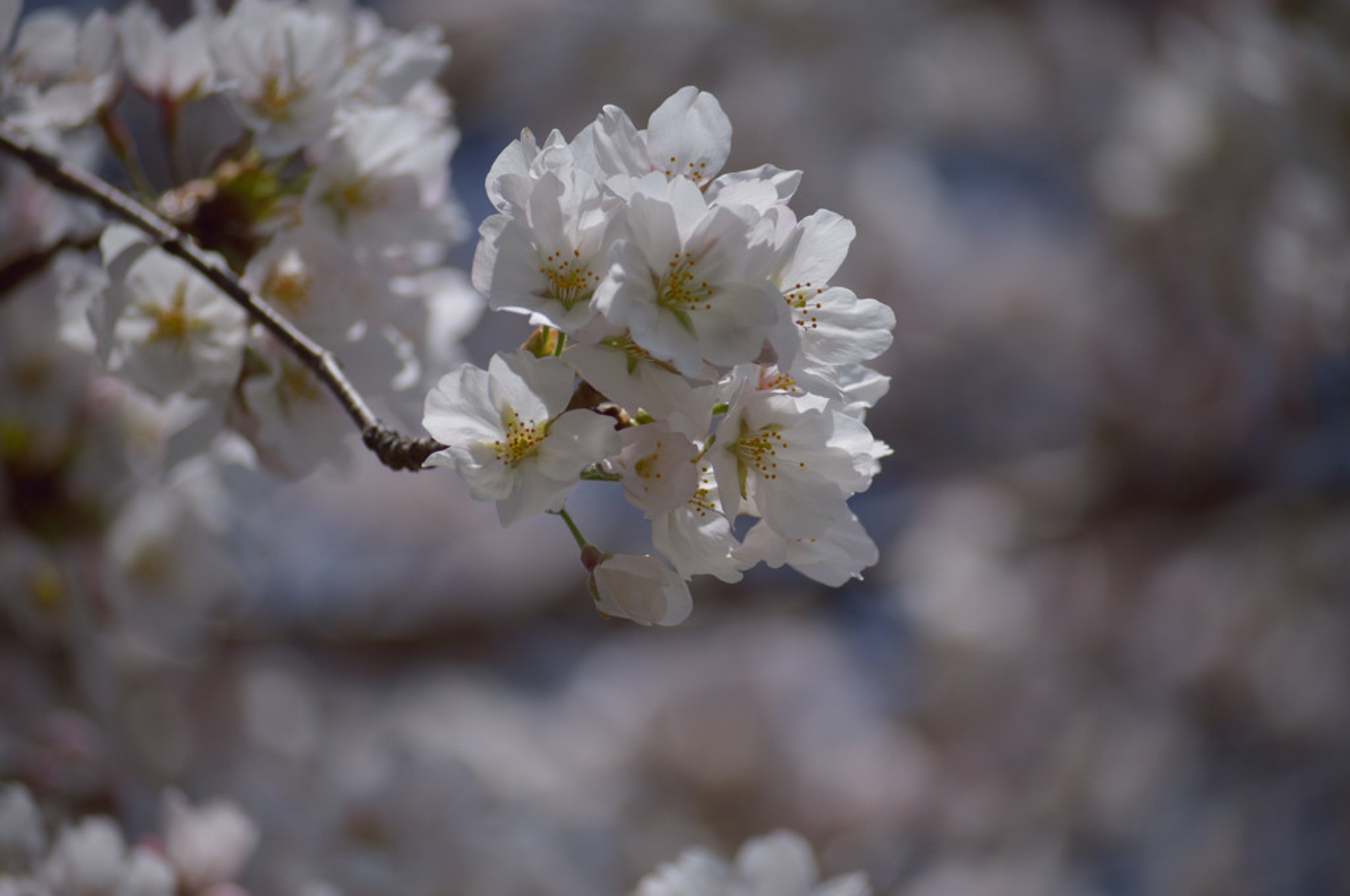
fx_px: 6180
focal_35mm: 165
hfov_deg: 12.5
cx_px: 675
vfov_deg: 8.3
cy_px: 448
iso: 200
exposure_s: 1/4000
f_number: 5
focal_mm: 110
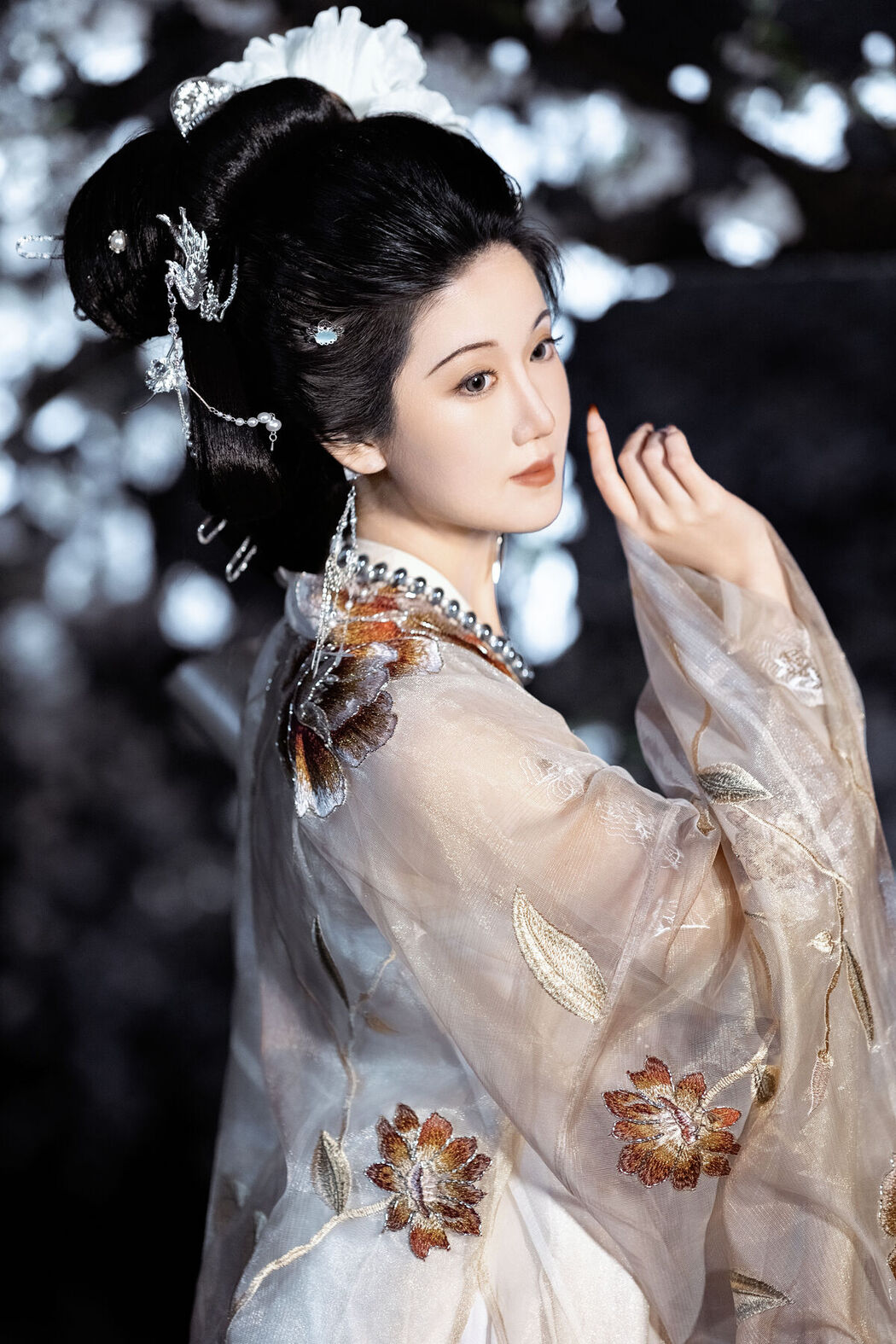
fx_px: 3173
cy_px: 672
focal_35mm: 85
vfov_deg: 23.9
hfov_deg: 16.1
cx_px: 448
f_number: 2
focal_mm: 85
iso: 800
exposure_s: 1/160
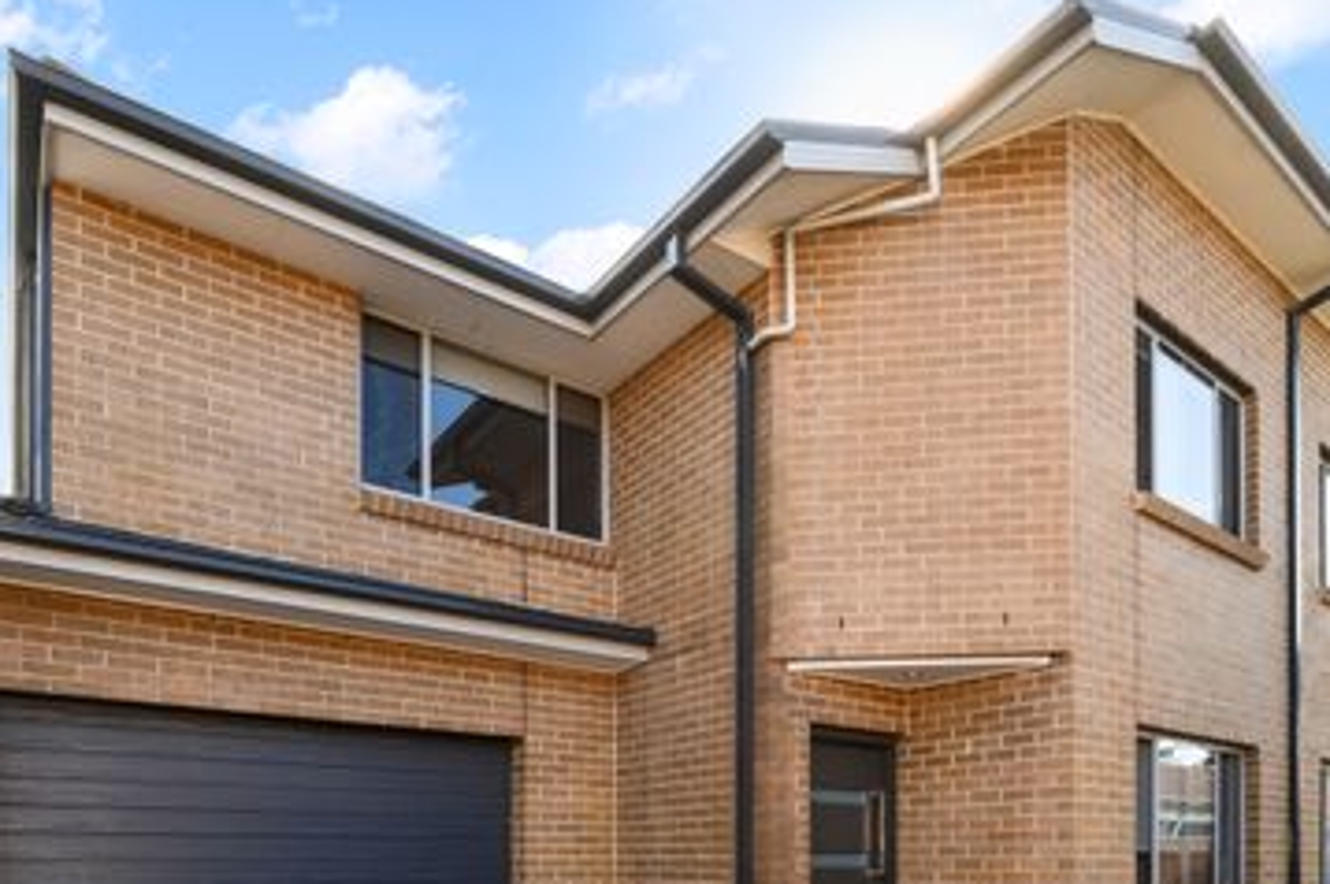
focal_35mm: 21
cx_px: 747
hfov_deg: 80.9
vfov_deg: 58.4
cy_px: 570
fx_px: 775
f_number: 11
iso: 400
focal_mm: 16
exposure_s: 1/30
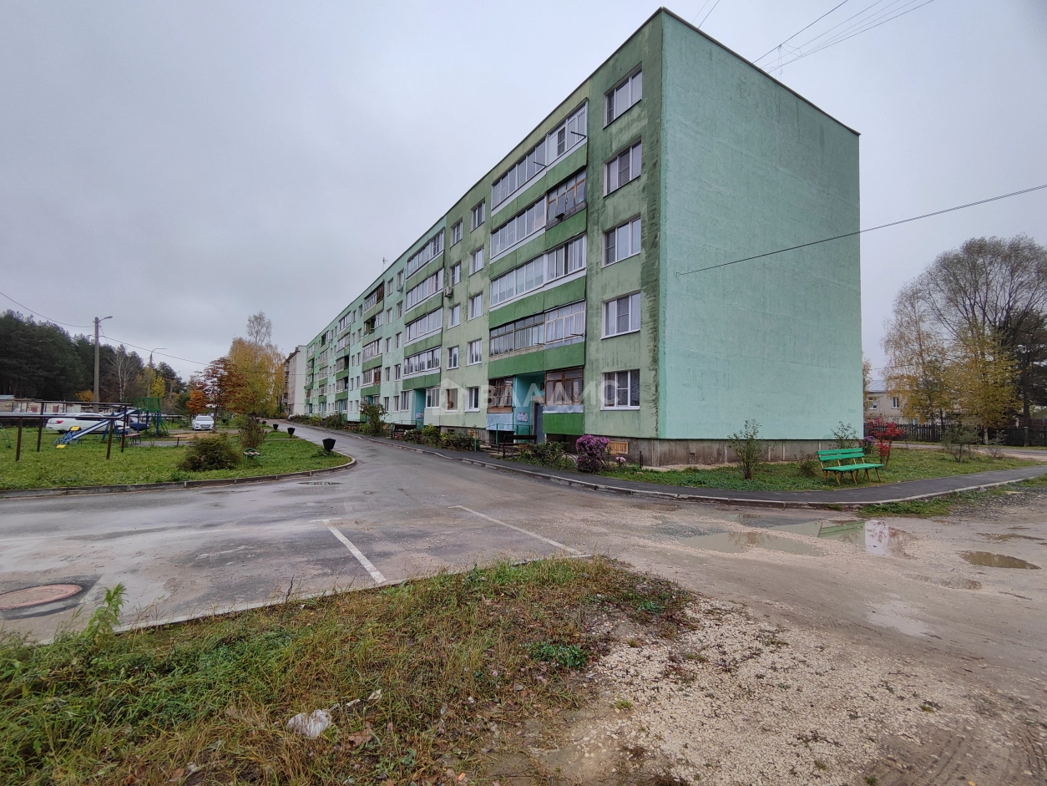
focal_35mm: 16
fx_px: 484
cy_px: 393
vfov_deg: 78.1
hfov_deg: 94.5
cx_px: 524
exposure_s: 1/234
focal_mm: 2.13
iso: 50
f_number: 2.4
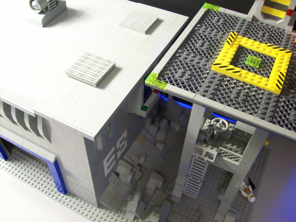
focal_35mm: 36
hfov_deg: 51.4
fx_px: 308
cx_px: 148
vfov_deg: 39.6
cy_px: 111
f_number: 2.7
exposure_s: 1/8.1
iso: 160
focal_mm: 6
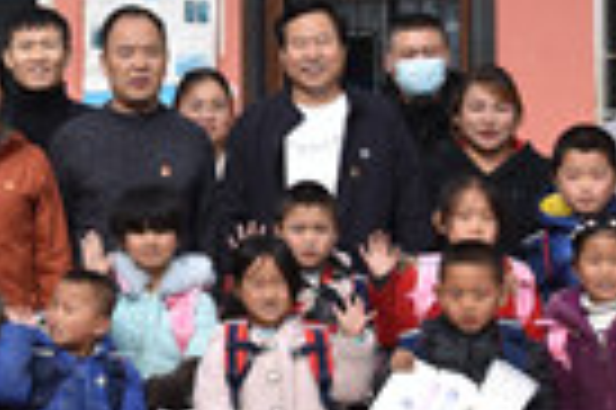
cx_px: -94
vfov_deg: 6.8
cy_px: -5
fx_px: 3452
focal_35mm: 202
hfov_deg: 10.1
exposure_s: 1/320
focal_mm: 46
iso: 200
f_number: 9
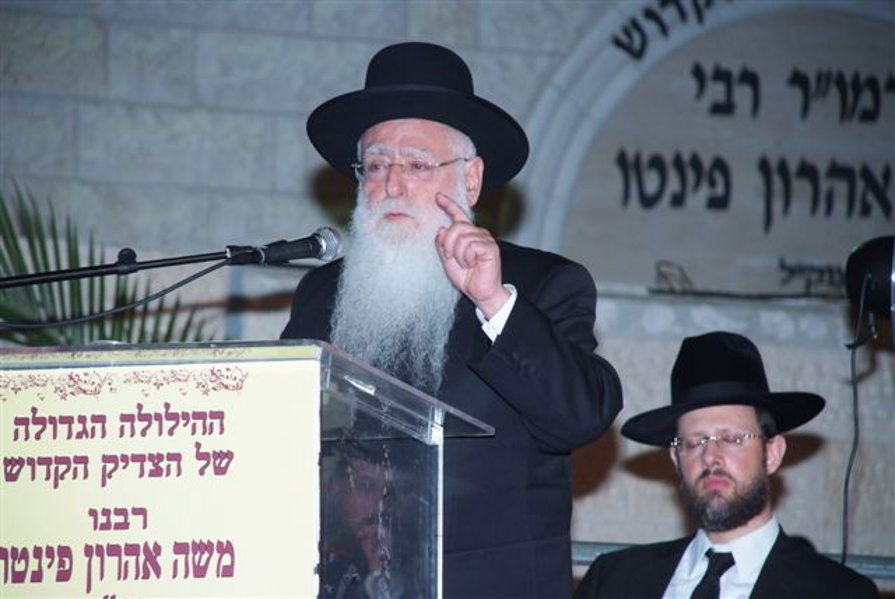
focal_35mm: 203
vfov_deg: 6.8
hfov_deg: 10.1
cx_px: 448
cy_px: 300
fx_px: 5051
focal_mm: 135
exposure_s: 1/160
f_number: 5.6
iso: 1000
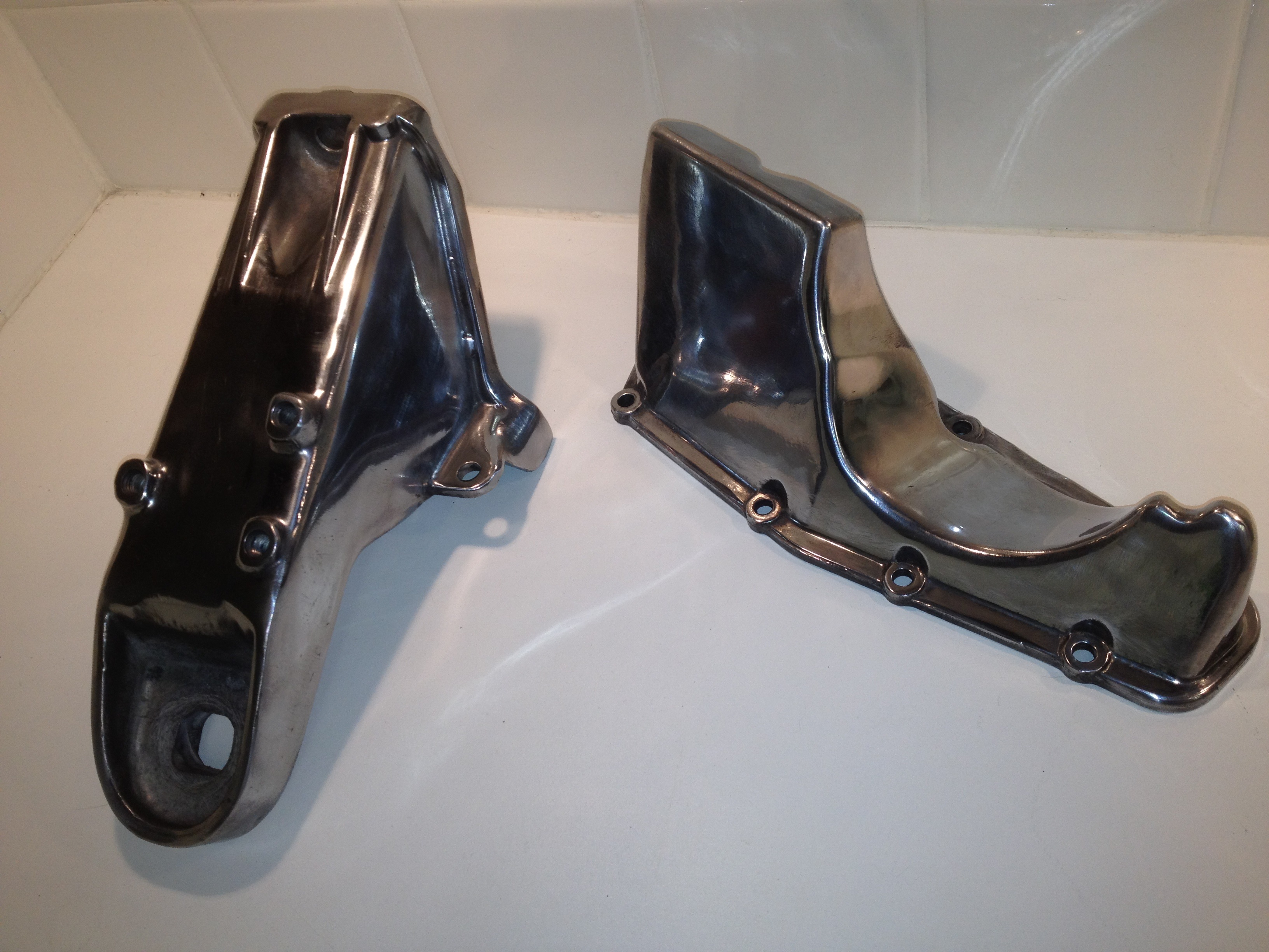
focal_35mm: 35
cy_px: 476
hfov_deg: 52.6
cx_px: 634
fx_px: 1283
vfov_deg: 40.7
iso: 64
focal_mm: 4.28
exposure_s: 1/69
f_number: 2.4
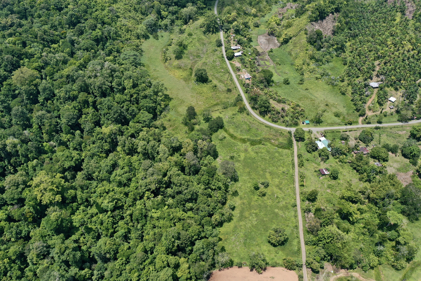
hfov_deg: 65.5
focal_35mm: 28
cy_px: 140
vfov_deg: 46.4
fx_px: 327
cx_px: 210
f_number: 6.3
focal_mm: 10.26
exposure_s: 1/500
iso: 100
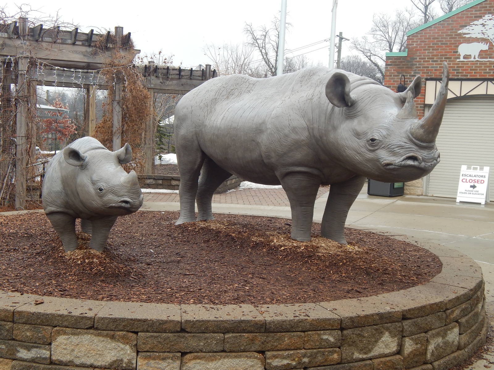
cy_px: 185
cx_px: 247
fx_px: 699
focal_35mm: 49
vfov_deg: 29.7
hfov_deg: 38.9
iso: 125
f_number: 3.7
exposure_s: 1/250
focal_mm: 8.6
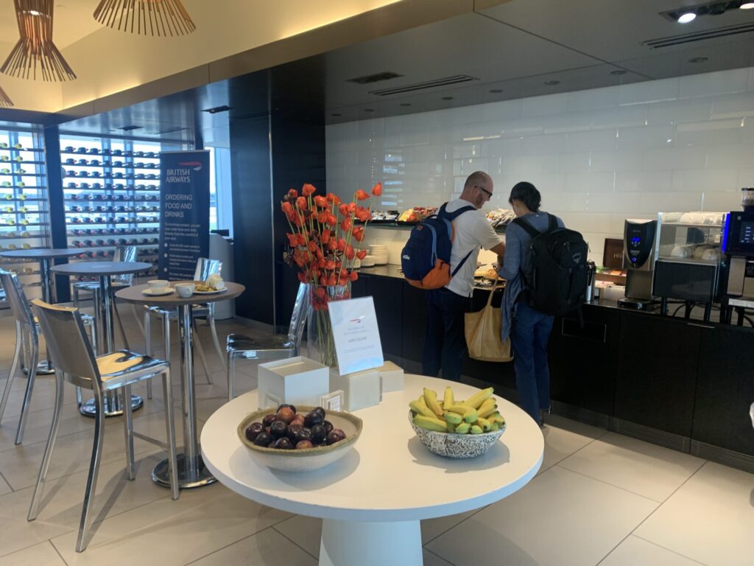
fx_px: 566
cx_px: 377
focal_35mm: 26
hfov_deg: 67.3
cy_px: 283
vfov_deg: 53.1
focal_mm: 4.25
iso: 64
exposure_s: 1/60
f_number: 1.8
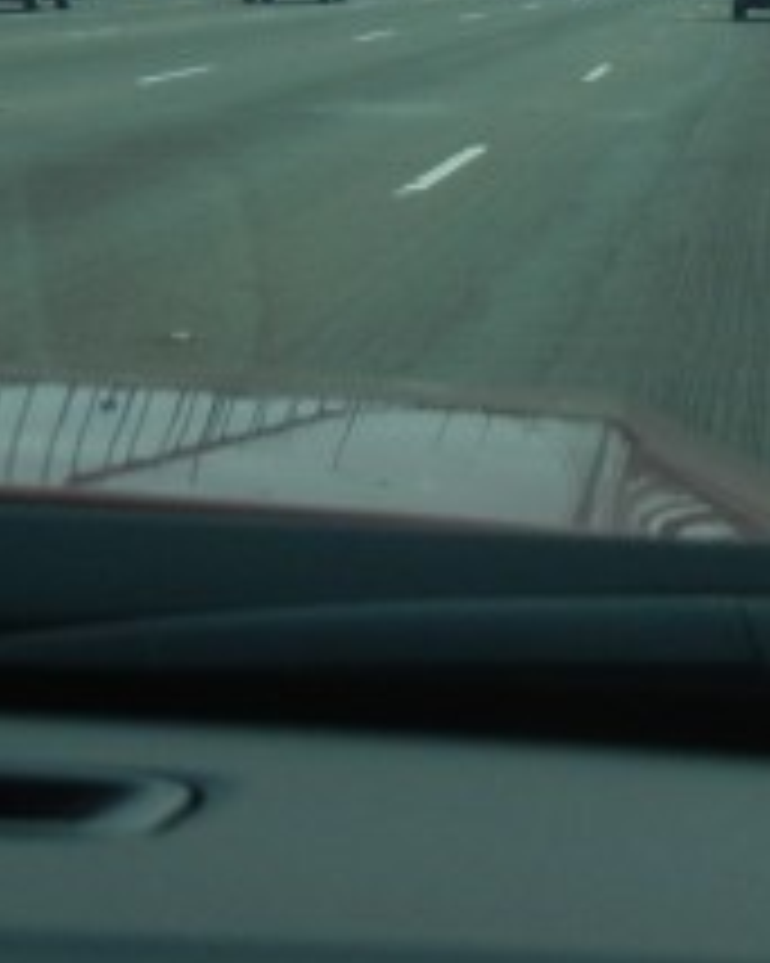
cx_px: 928
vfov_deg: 13.3
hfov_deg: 10.8
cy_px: -279
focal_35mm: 140
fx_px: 3991
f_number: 7
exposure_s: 1/406
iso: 160
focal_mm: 5.4
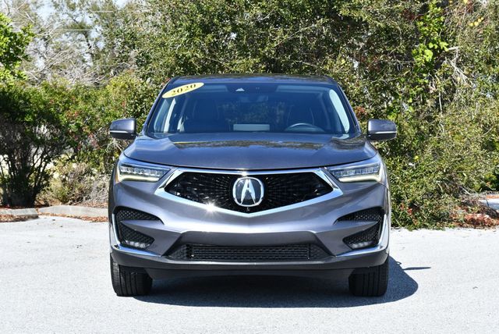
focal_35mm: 90
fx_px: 1249
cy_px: 167
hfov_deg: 22.6
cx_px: 250
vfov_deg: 15.2
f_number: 8
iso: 140
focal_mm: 45
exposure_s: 1/250
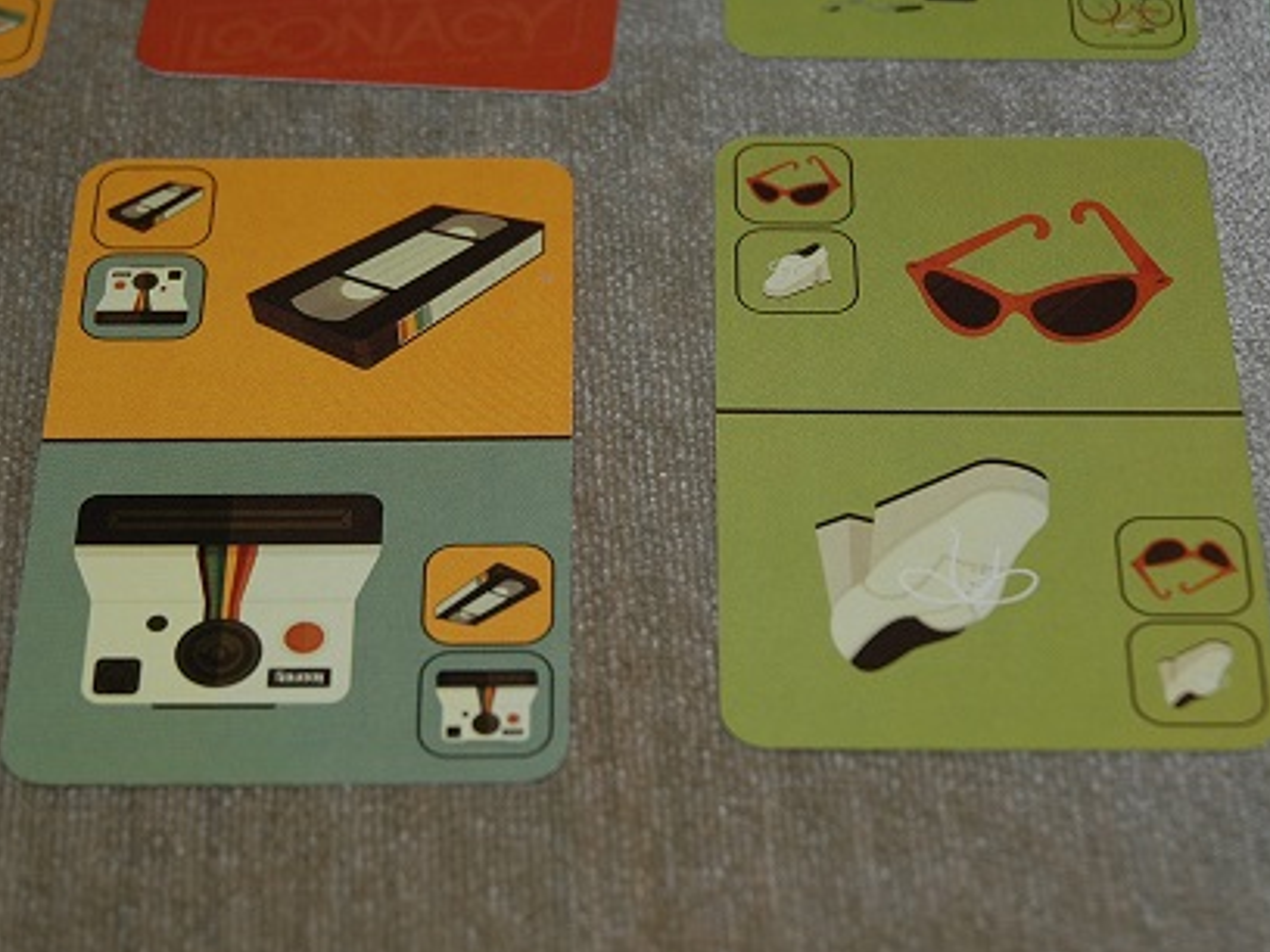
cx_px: 641
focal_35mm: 117
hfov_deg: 16.8
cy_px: 221
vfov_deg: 12.6
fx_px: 4293
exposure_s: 1/60
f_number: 4.5
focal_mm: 44
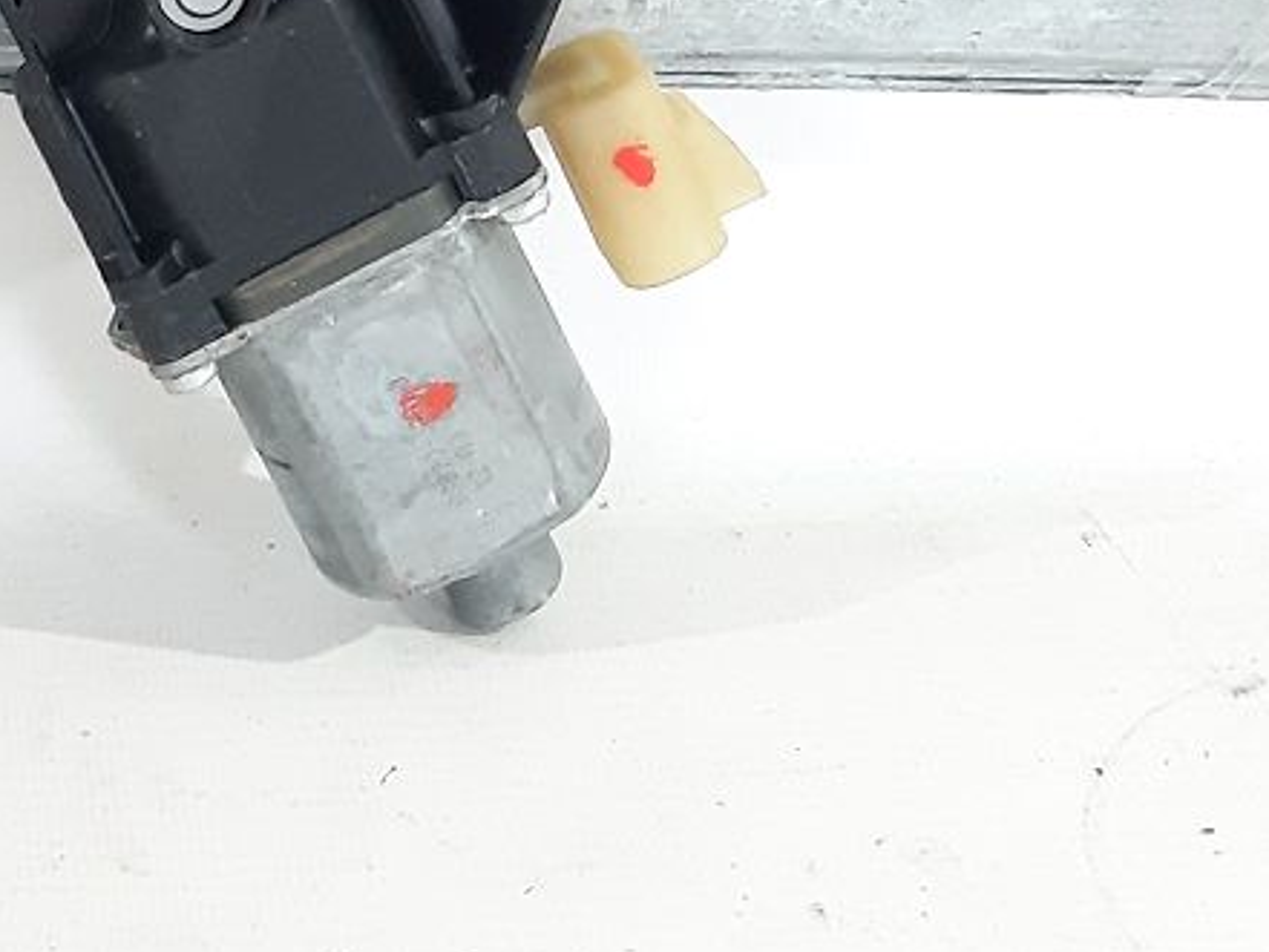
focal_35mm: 104
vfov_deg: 13.5
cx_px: 45
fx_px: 3814
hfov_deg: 18.5
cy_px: -443
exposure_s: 1/50
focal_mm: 3.93
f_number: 1.7
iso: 200
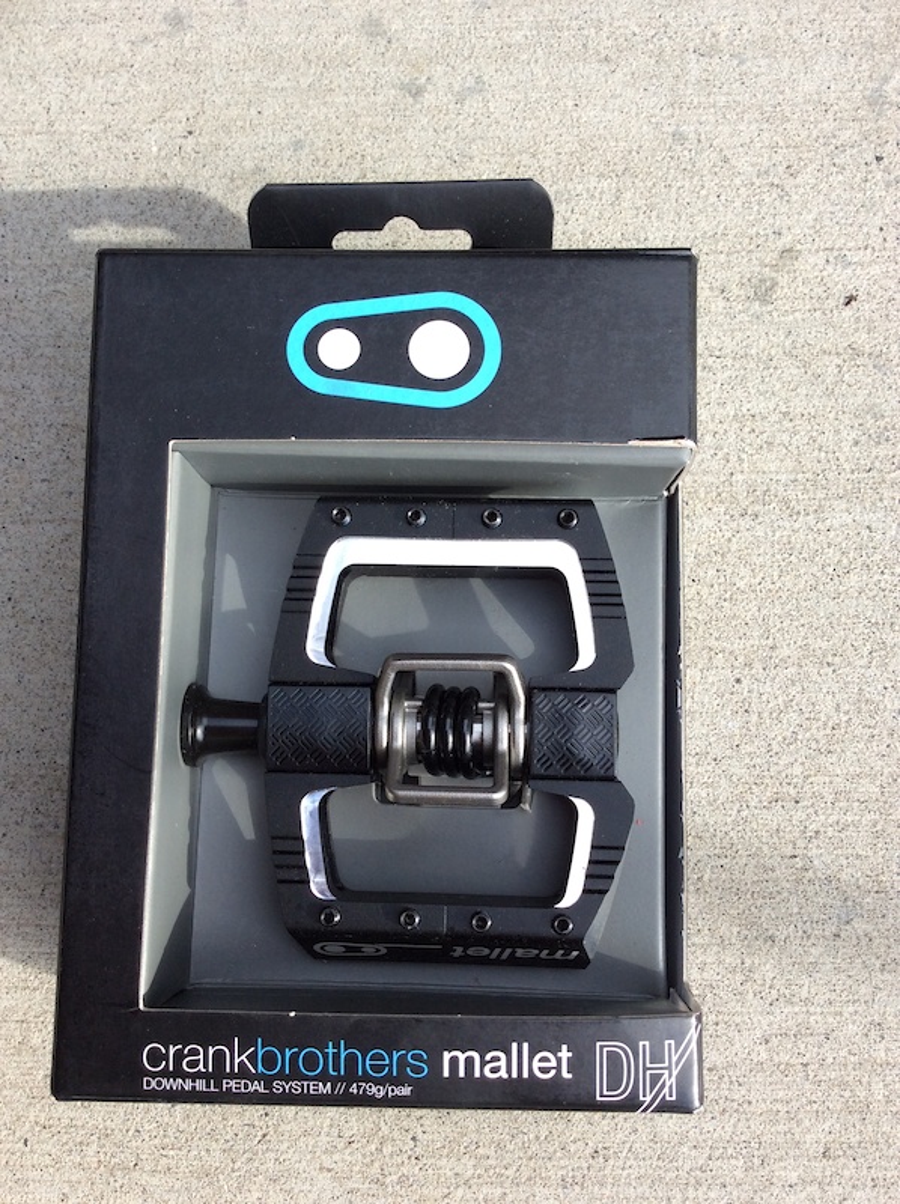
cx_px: 450
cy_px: 602
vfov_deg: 56.9
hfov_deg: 44.1
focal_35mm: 32
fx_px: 1112
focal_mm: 3.3
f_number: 2.4
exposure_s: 1/206
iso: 32
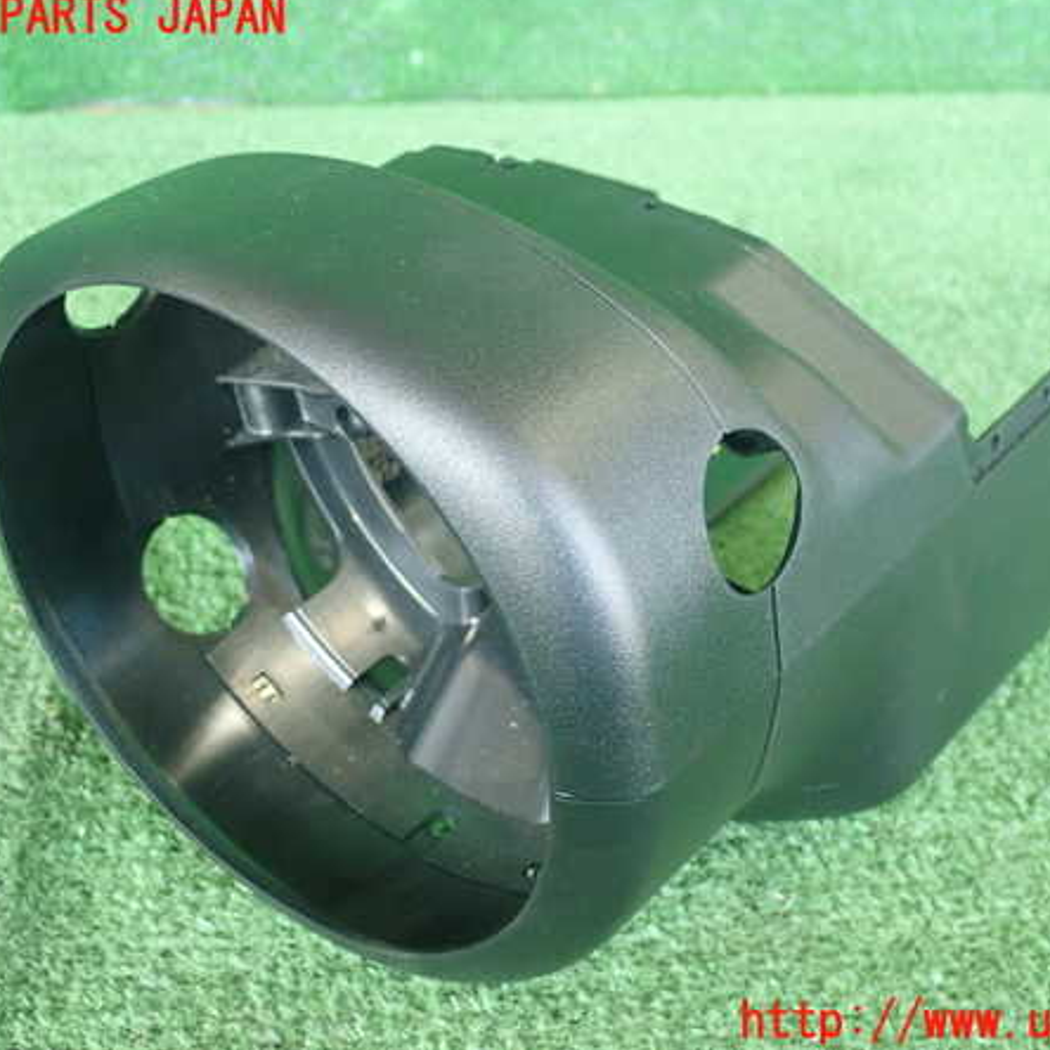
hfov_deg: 31.1
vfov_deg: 31.1
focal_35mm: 55
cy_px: 520
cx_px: 565
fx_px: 1887
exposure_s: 1/60
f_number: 3.1
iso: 800
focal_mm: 8.41
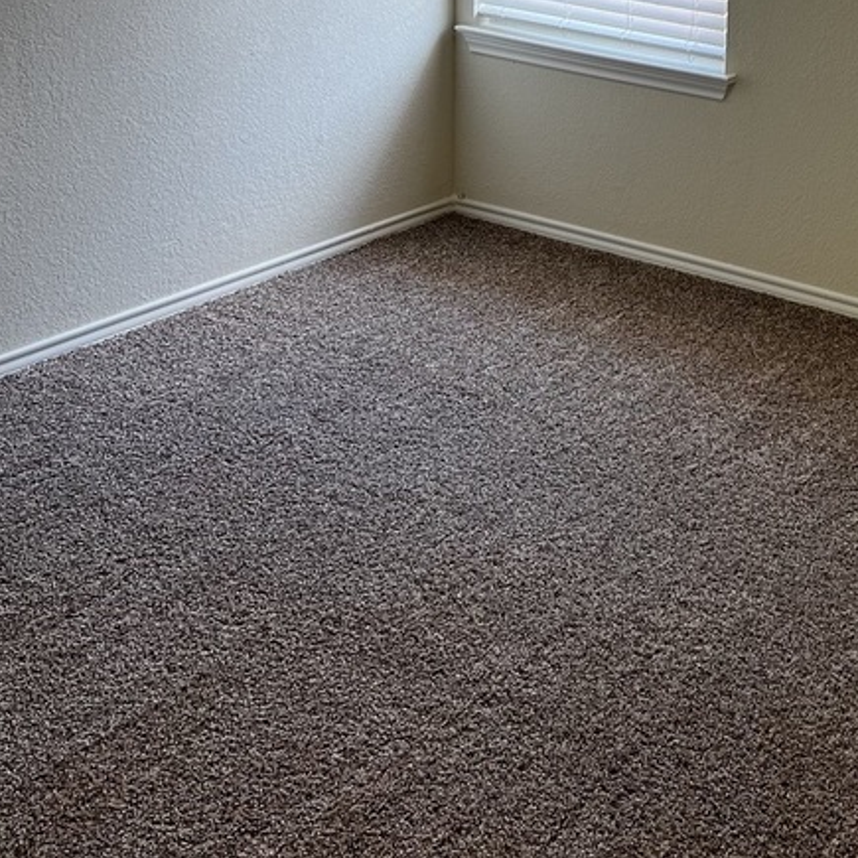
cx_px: 767
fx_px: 1598
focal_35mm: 57
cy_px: 45
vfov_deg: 28.6
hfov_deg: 28.9
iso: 64
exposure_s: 1/132
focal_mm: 5.7
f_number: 1.5
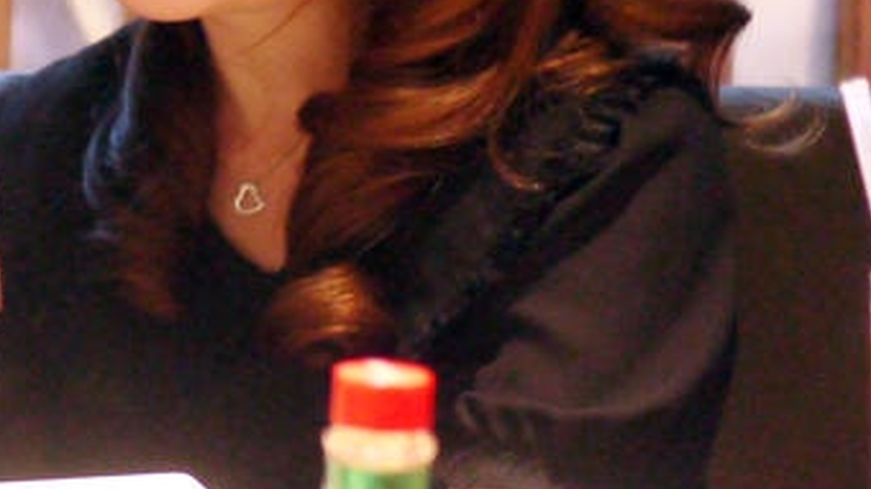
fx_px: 3556
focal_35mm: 154
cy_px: 51
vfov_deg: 7.8
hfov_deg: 13.2
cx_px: -405
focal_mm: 20
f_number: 1.7
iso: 800
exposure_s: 1/60
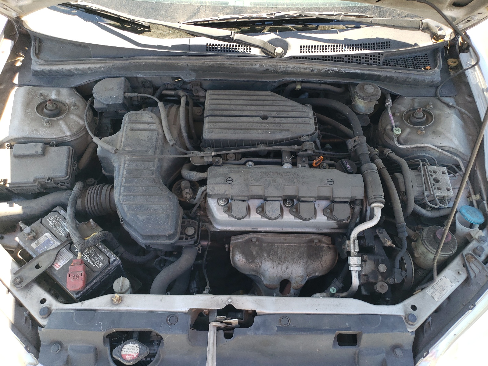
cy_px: 183
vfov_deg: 53.1
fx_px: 367
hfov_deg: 67.3
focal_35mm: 26
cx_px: 244
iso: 50
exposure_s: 1/222
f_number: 1.5
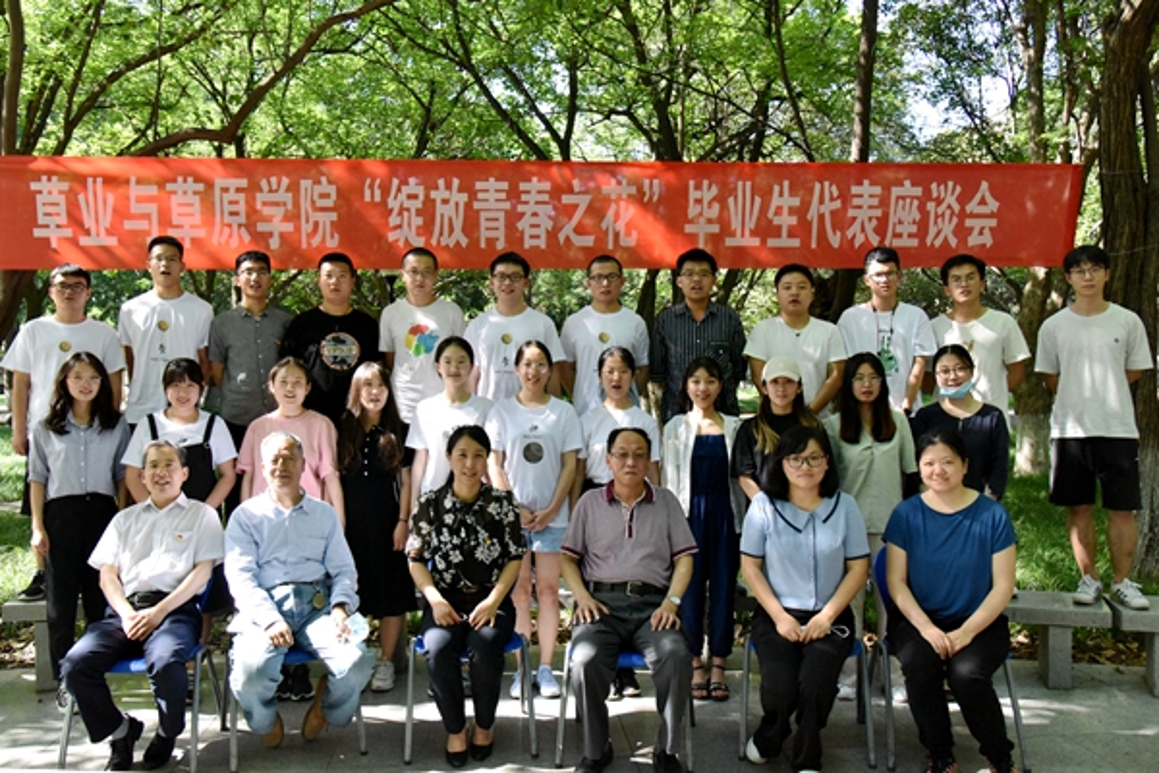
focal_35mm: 28
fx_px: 901
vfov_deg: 46.4
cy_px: 386
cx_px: 580
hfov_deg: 65.5
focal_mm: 28
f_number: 5
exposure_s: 1/2500
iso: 6400
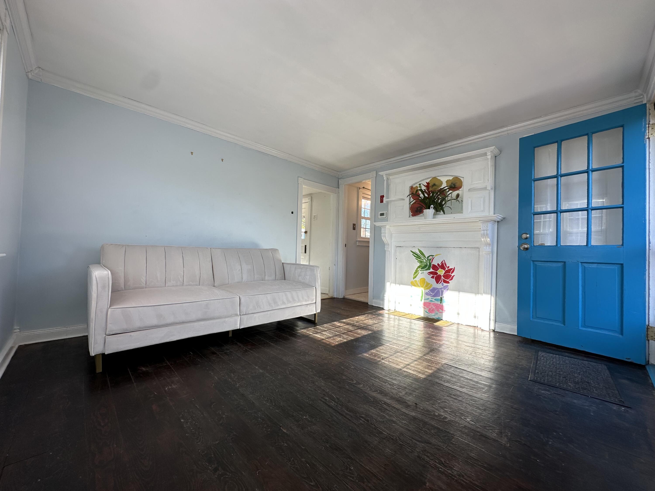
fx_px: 265
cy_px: 246
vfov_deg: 85.7
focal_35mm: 14
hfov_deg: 102.1
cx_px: 328
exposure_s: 1/145
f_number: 2.2
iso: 40
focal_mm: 2.22
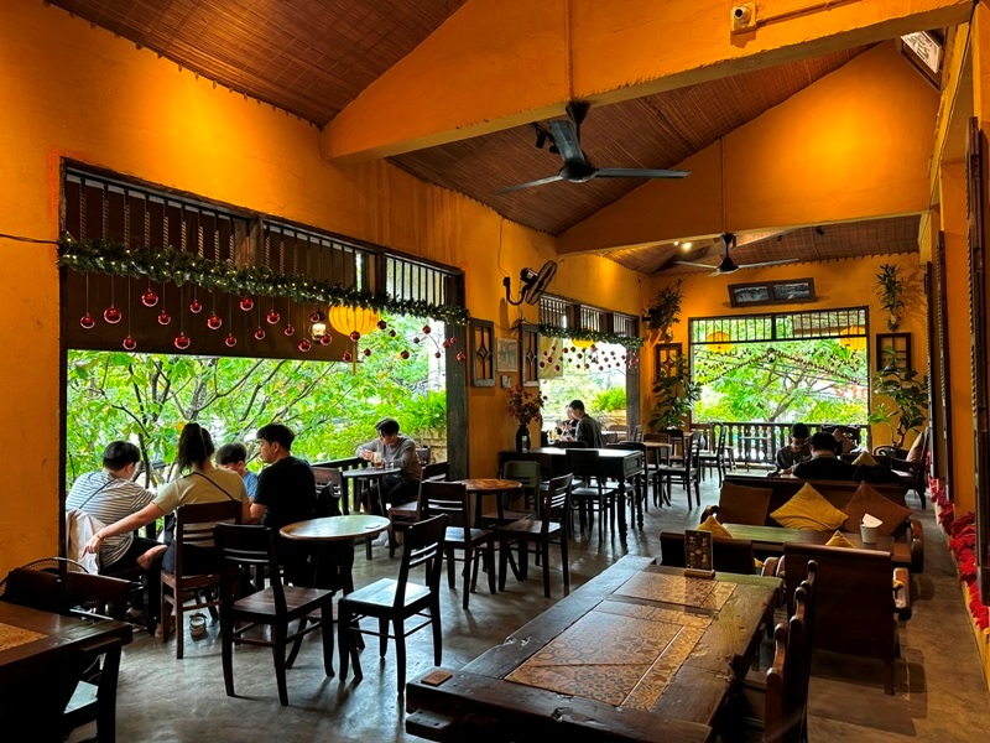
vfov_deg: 56.8
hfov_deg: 71.6
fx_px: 686
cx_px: 495
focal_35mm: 24
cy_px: 372
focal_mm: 6.86
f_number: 1.78
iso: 160
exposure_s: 1/100
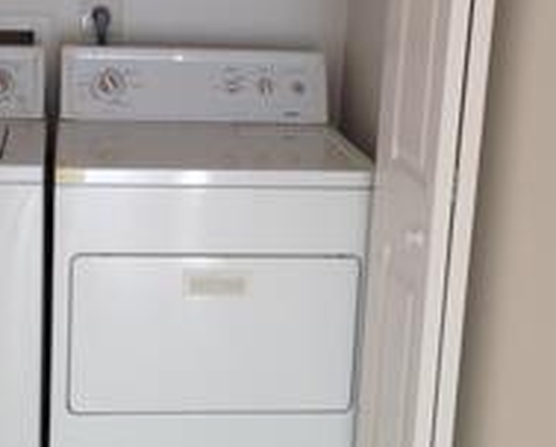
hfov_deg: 27.7
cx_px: 182
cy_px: 106
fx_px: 1121
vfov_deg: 22.3
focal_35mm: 68
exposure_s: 1/40
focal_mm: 4.12
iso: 64
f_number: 2.4
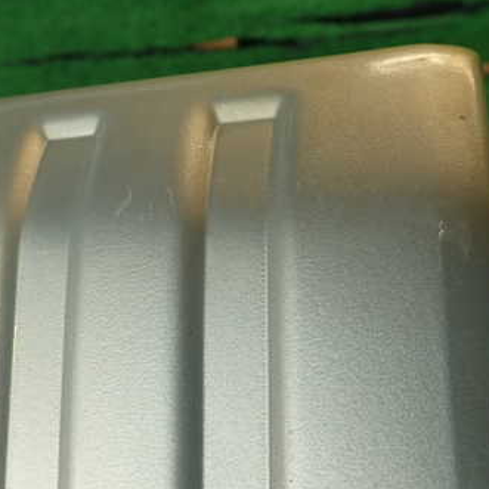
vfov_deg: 41.8
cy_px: 222
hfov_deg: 40.7
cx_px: 126
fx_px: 639
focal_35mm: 40
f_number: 2.8
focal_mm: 4.5
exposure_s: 1/80
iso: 100
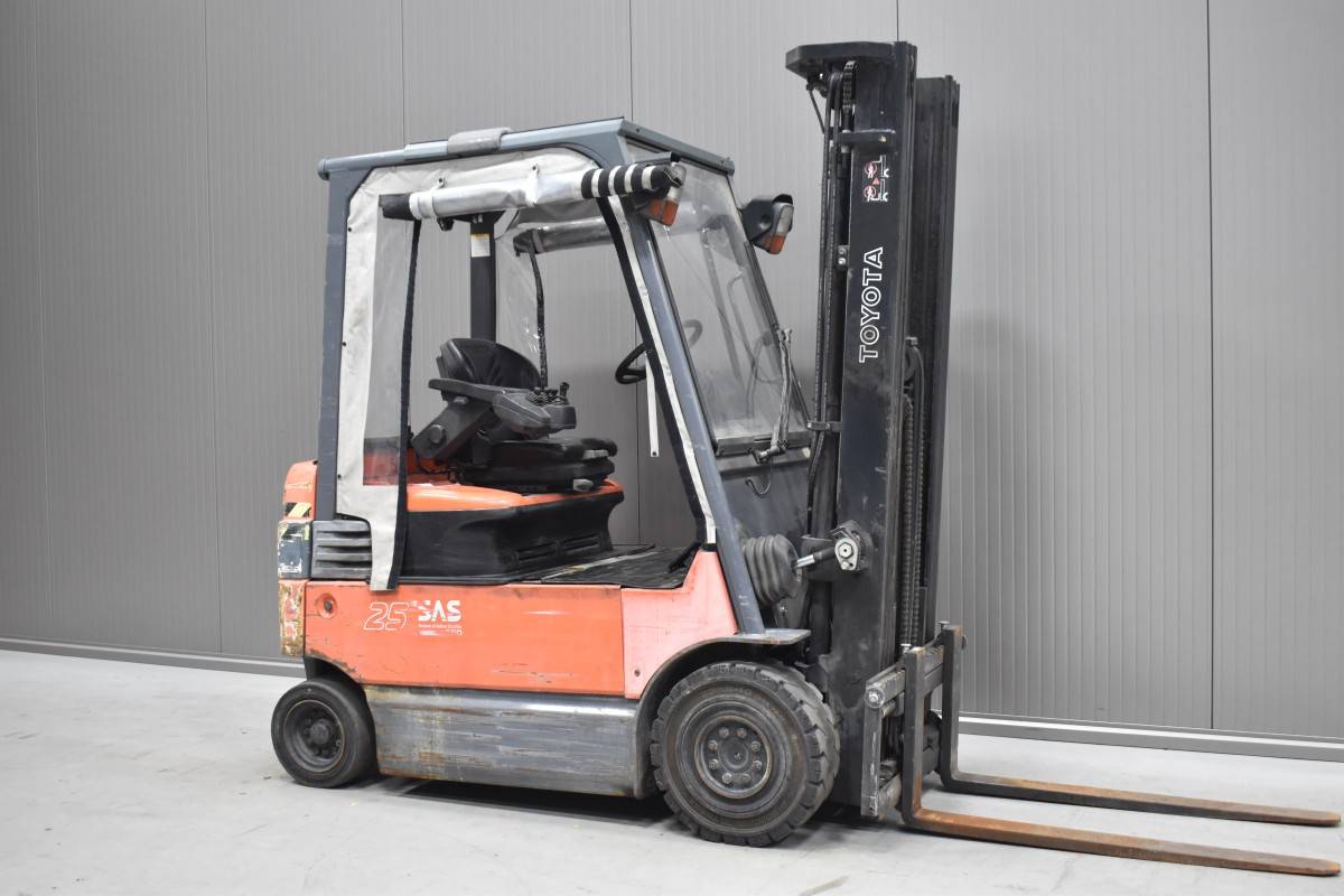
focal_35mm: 38
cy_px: 448
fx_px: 1400
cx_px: 672
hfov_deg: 51.3
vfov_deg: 35.5
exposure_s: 1/40
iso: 1600
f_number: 4
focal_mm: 25
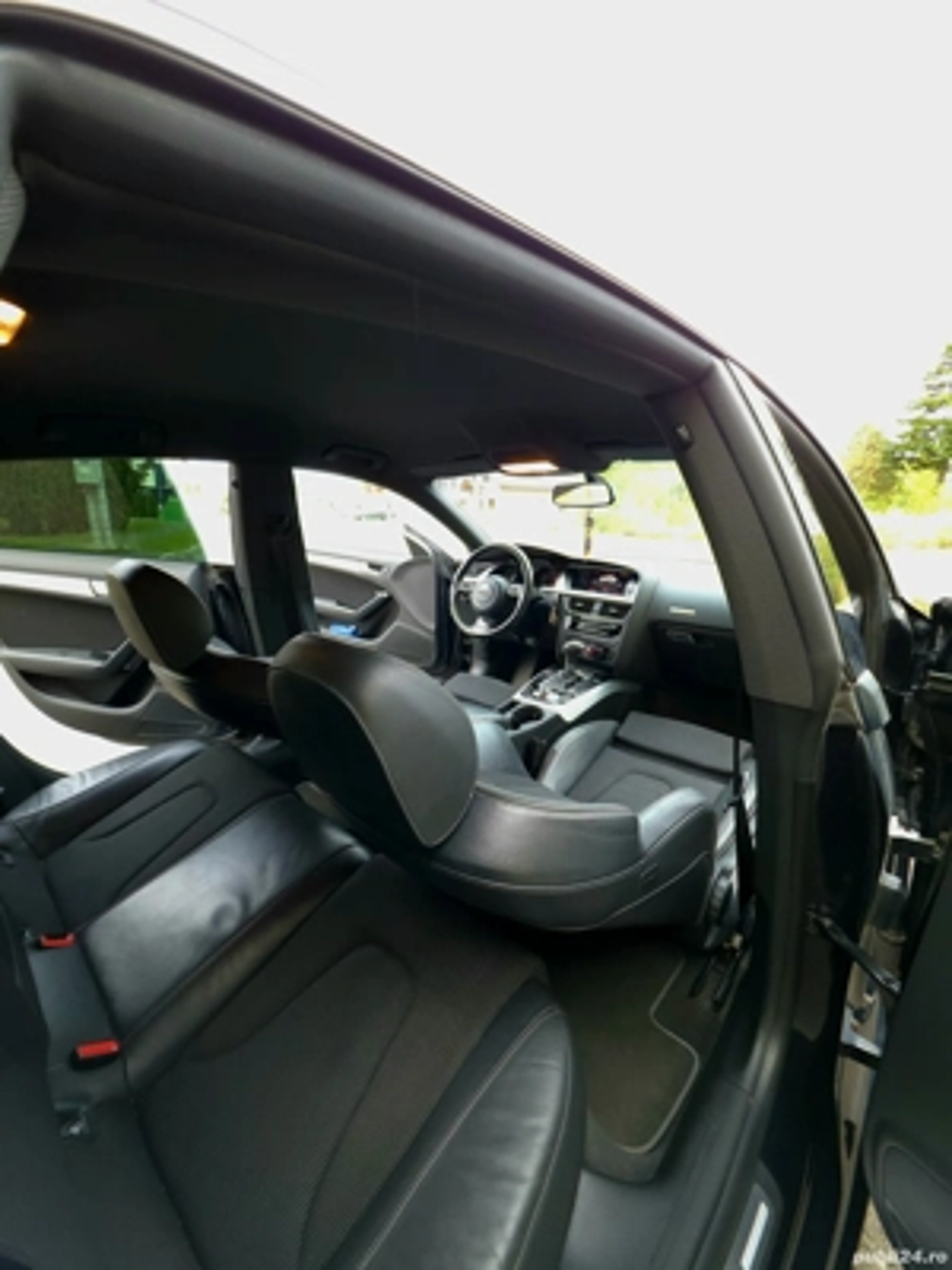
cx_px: 476
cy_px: 635
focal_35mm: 13
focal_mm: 2.2
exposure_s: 1/33
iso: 125
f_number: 1.9
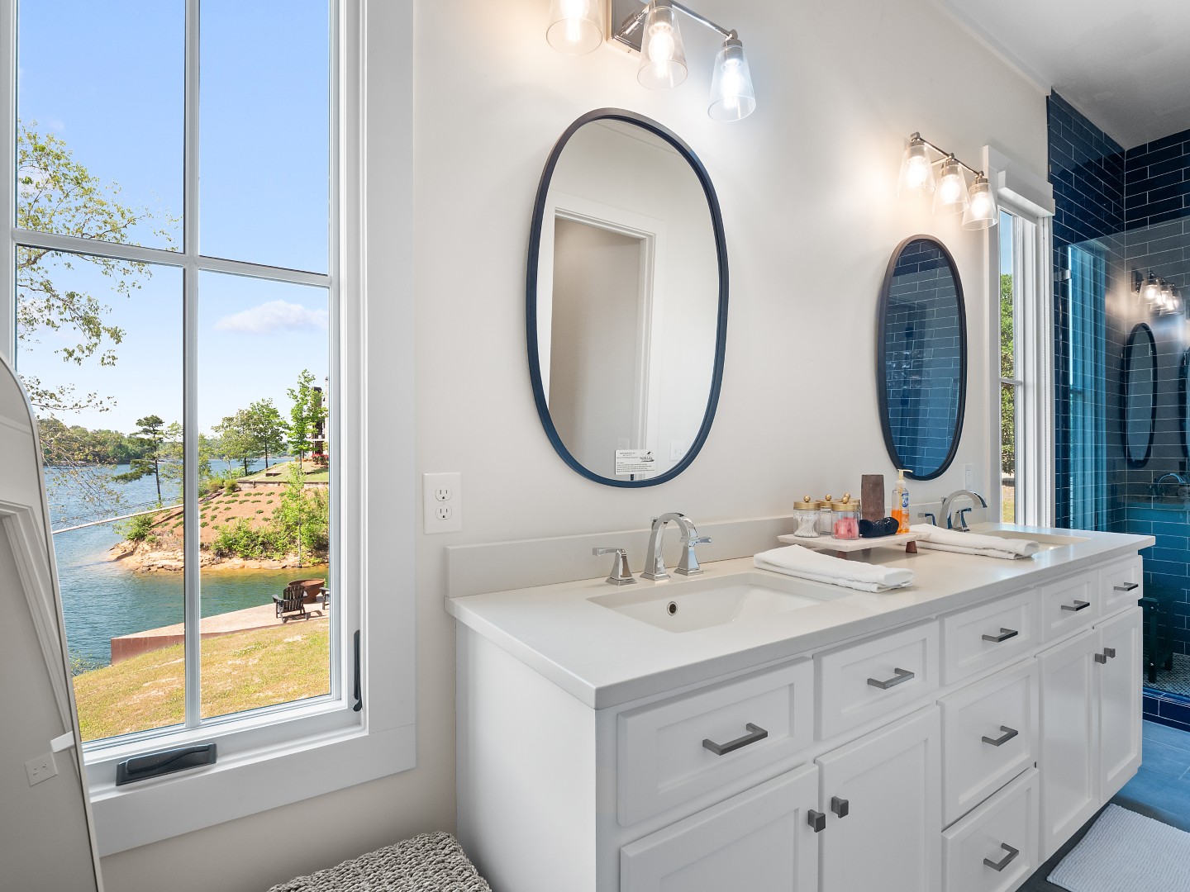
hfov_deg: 94.5
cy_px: 446
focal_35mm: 16
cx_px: 595
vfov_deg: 78.1
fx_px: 550
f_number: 5.6
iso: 200
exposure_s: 1/25
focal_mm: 8
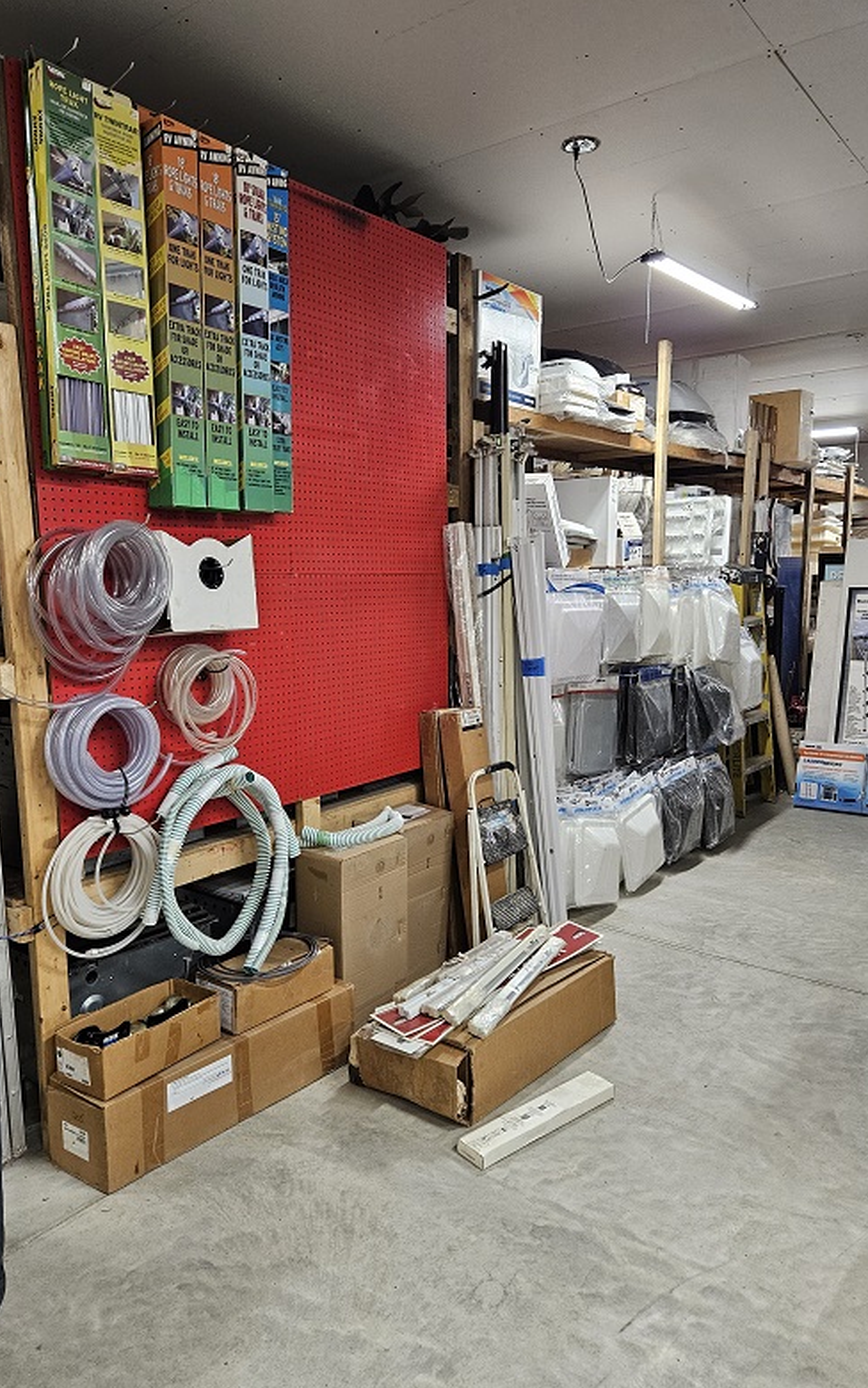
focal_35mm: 25
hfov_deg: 49.2
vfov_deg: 72.5
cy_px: 694
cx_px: 395
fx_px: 946
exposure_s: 1/120
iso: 250
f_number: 1.8
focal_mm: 5.4
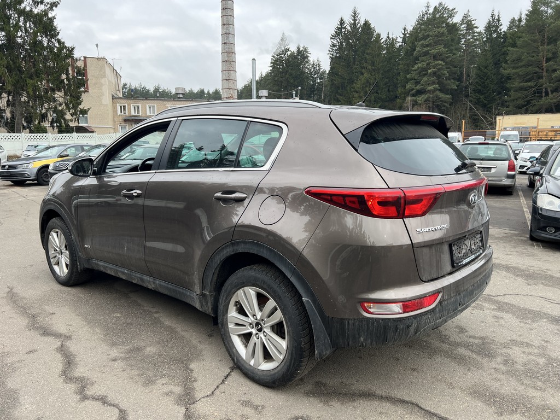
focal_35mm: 26
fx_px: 421
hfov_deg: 67.3
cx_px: 280
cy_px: 210
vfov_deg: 53.1
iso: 50
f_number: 1.5
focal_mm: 5.7
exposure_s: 1/410
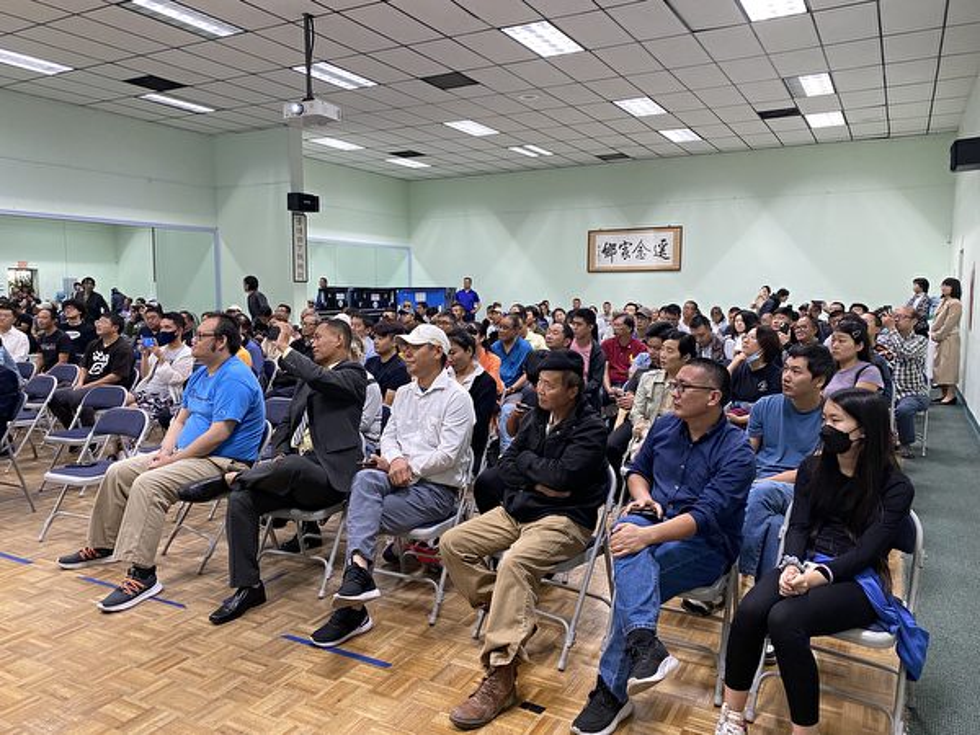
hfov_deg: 67.3
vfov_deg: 53.1
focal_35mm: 26
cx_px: 490
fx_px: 736
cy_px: 368
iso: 200
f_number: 1.8
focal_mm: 4.25
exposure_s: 1/60
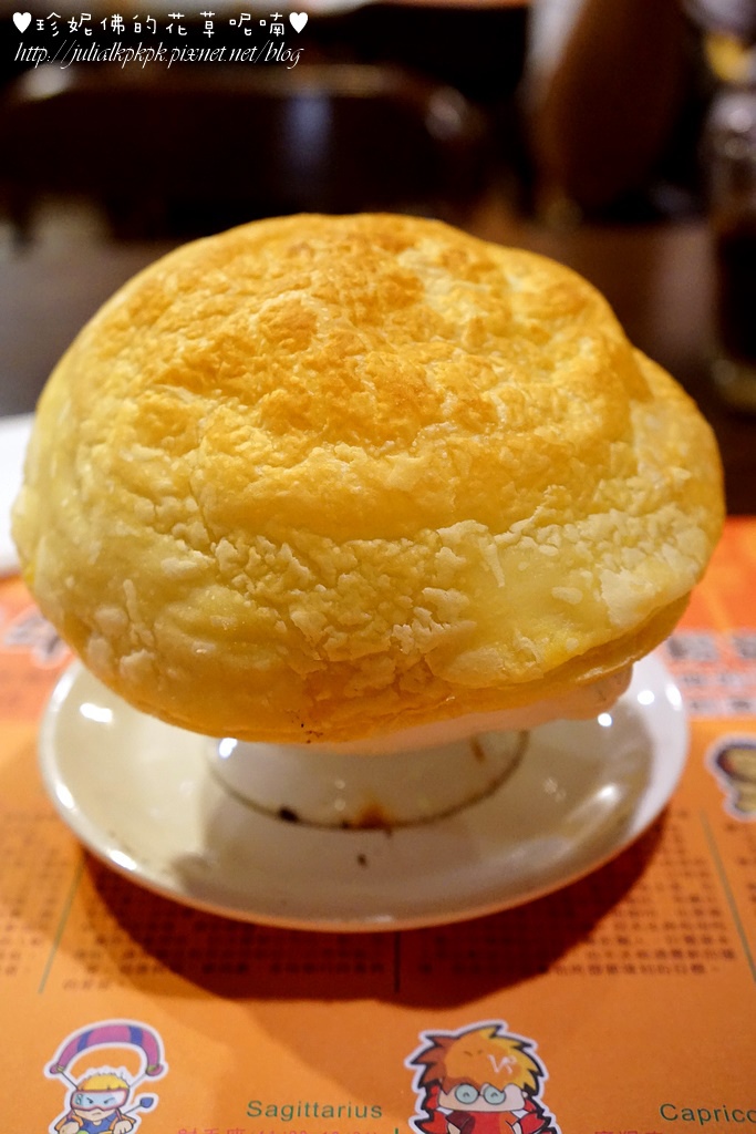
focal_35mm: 39
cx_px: 378
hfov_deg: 34.2
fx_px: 1228
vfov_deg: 49.5
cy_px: 567
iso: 3200
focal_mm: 26
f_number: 4
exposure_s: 1/60
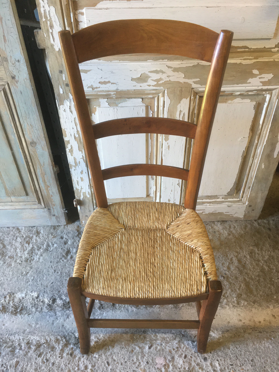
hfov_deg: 48.2
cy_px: 186
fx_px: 312
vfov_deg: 61.7
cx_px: 140
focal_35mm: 29
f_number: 2.2
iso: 125
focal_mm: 4.15
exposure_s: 1/33
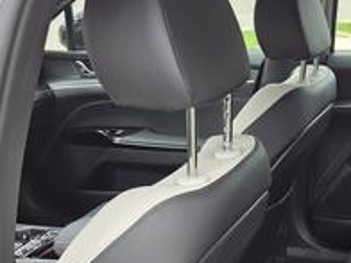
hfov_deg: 31.1
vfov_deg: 23.5
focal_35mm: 59
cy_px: 279
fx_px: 598
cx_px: 321
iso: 25
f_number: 1.8
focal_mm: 5.4
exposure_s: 1/180
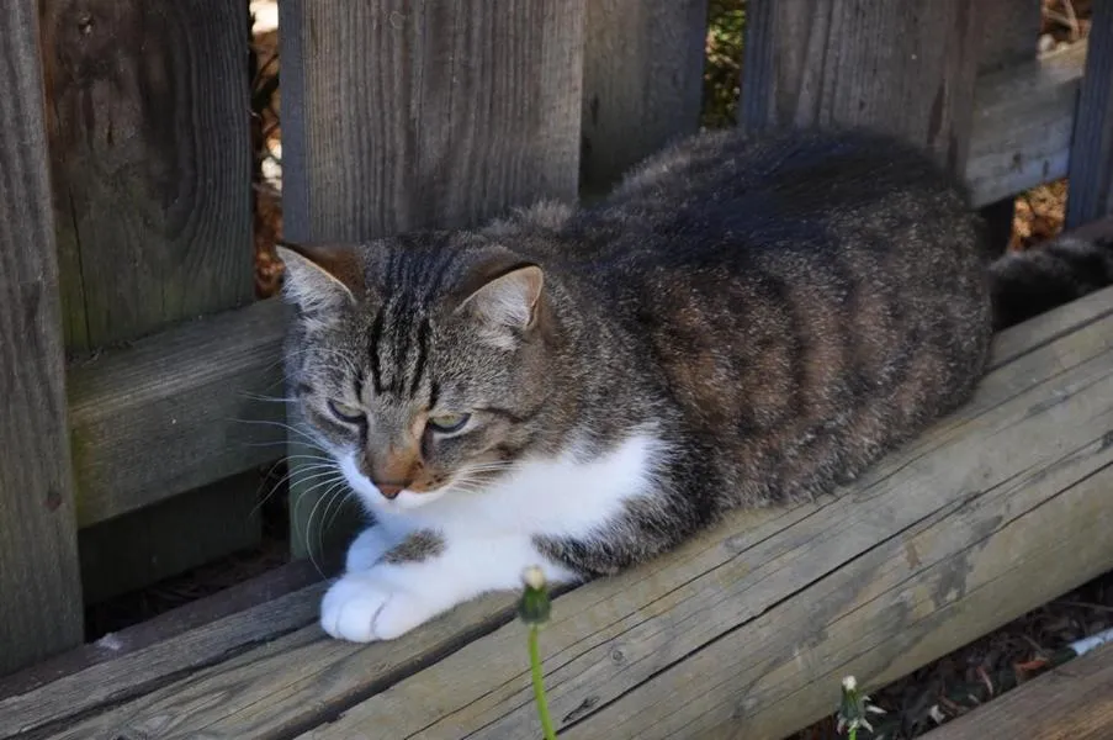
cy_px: 370
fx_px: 2548
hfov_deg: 24.6
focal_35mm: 82
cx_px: 556
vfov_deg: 16.5
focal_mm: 55
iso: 400
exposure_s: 1/100
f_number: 5.6
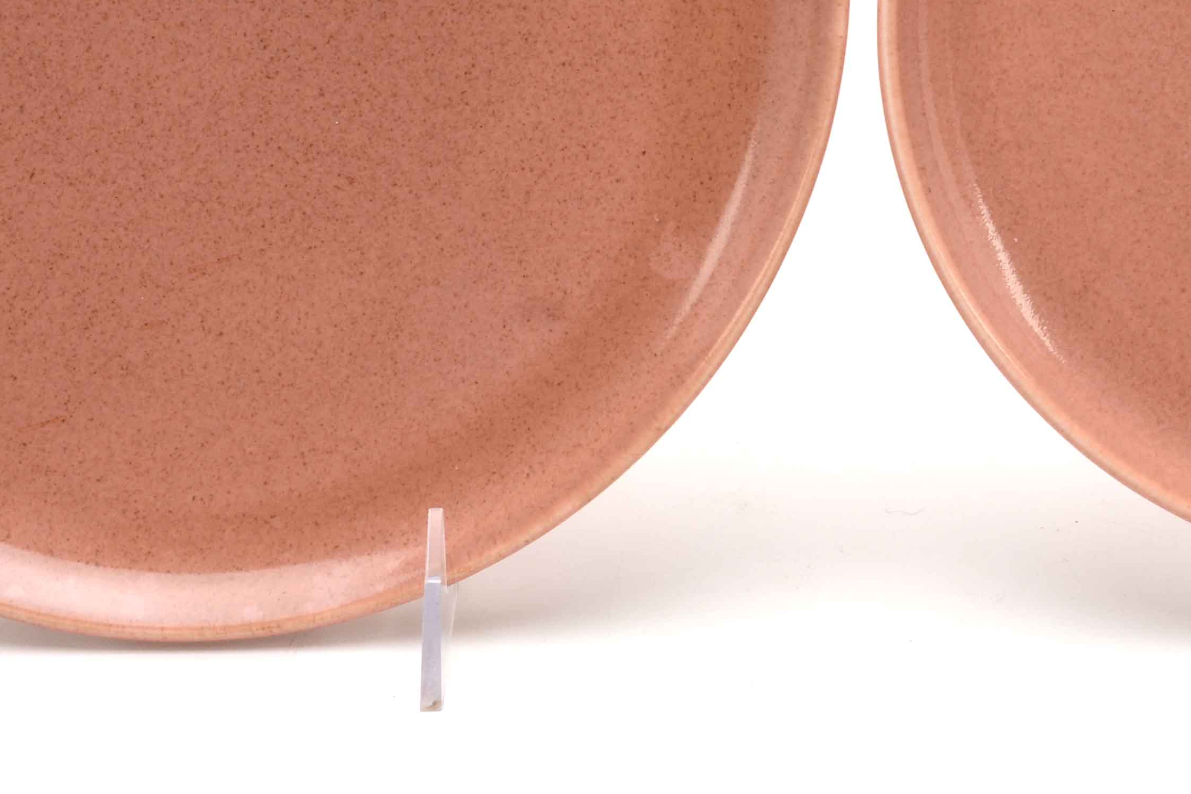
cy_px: 22
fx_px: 3275
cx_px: 749
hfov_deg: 20.6
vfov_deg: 13.6
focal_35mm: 99
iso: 100
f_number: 29
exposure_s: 1/160
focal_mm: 30
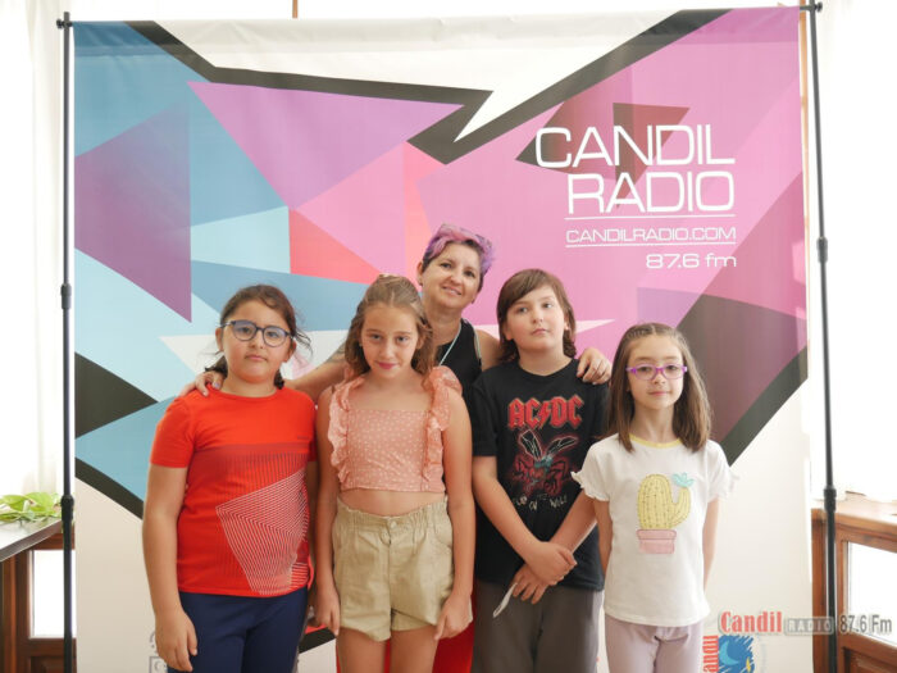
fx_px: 881
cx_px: 448
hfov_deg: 54.0
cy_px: 336
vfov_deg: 41.8
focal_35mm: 34
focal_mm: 17
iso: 250
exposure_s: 1/60
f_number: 4
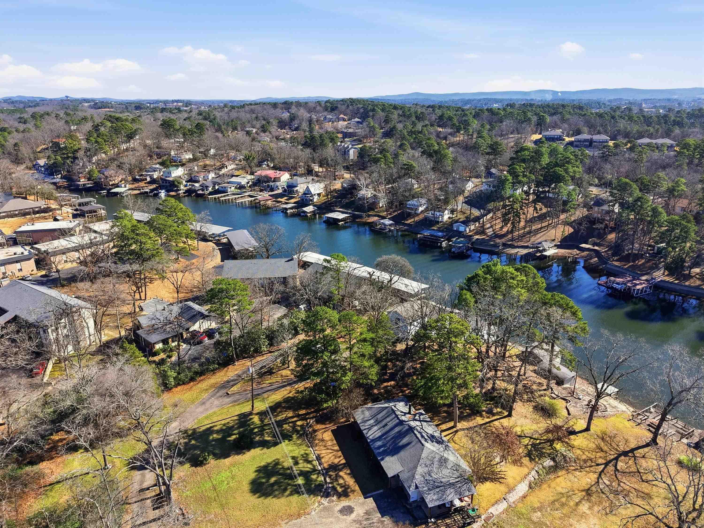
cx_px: 352
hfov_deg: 71.6
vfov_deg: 56.8
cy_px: 264
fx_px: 488
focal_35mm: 24
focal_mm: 8.7
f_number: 1.8
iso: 300
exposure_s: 1/5000
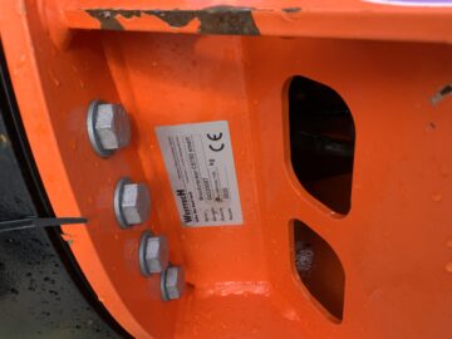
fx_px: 379
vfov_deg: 48.2
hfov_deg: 61.7
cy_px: 170
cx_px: 226
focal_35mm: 29
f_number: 1.8
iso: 16
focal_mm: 3
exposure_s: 1/238
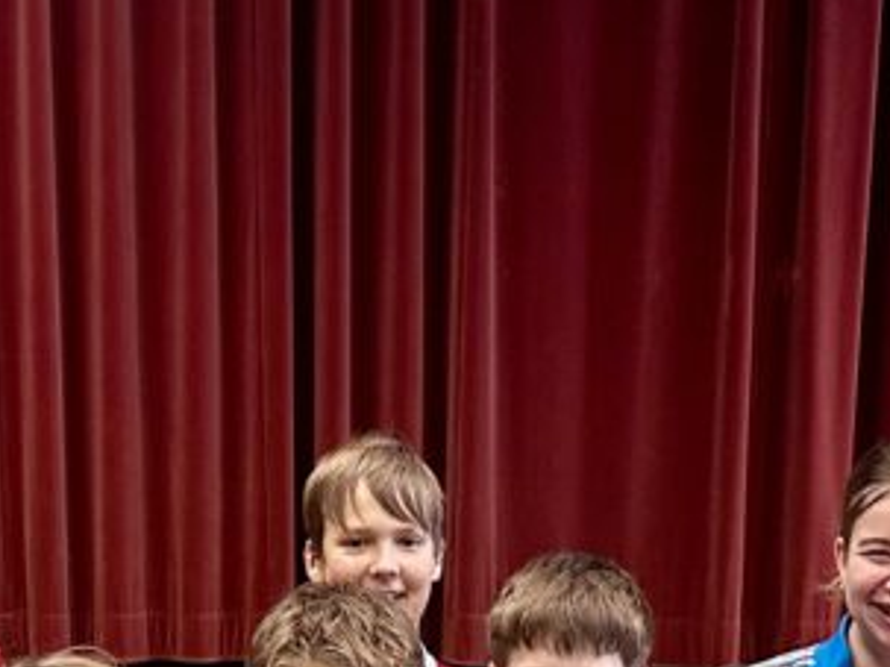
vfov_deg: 14.7
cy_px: 920
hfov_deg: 20.7
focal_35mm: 95
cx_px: 420
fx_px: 2442
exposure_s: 1/50
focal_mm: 6.86
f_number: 1.78
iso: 320
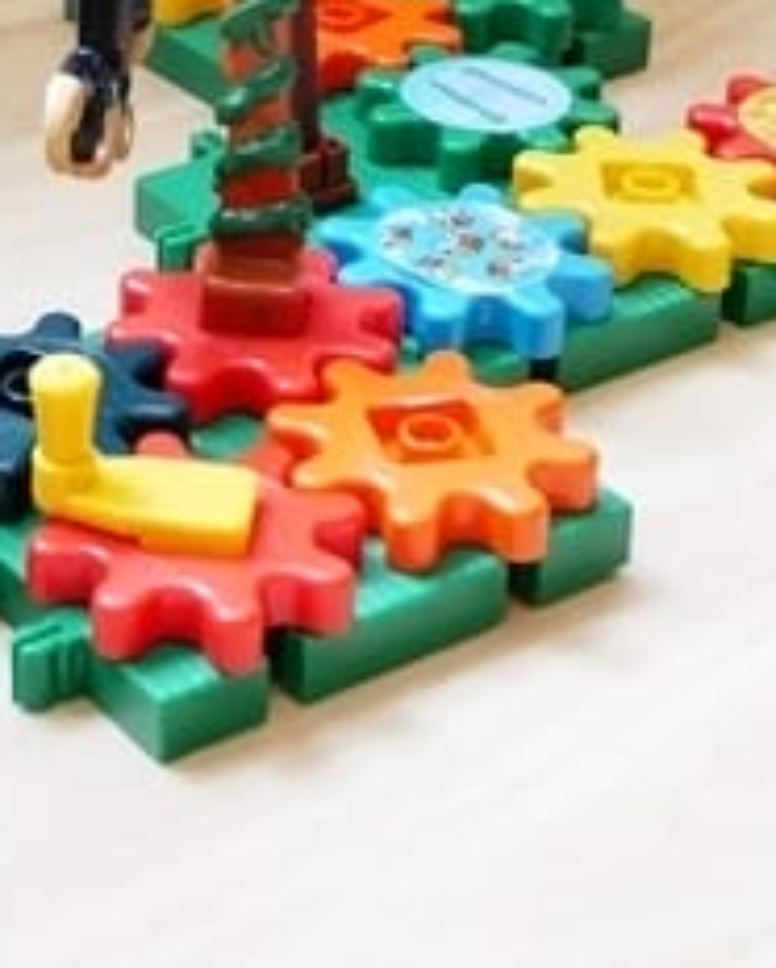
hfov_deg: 14.7
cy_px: -148
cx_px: -171
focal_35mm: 101
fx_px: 2896
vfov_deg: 18.1
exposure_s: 1/60
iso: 1000
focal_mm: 12
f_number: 3.5
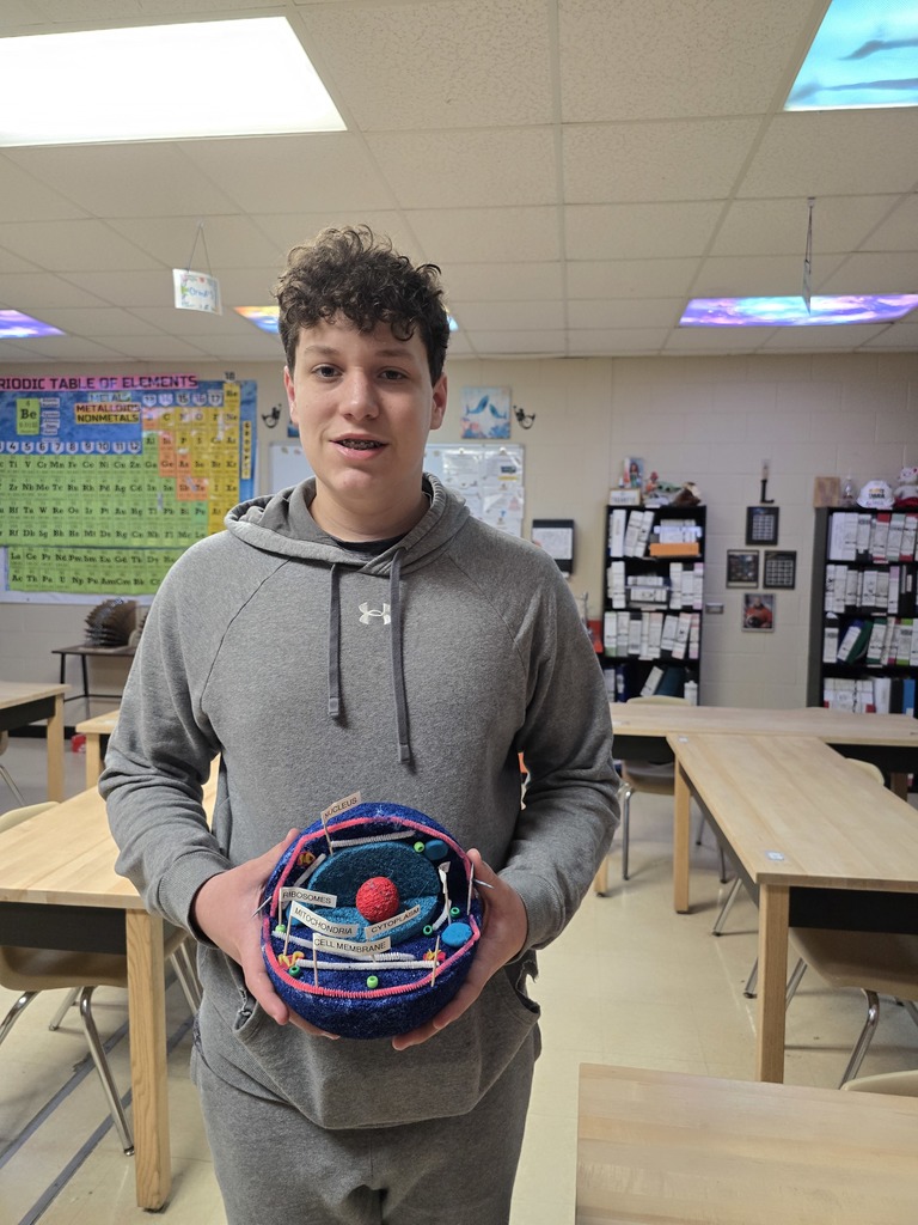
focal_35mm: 23
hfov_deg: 58.9
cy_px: 612
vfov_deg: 73.9
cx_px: 459
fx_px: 813
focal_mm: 6.3
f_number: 1.7
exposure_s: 1/120
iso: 500
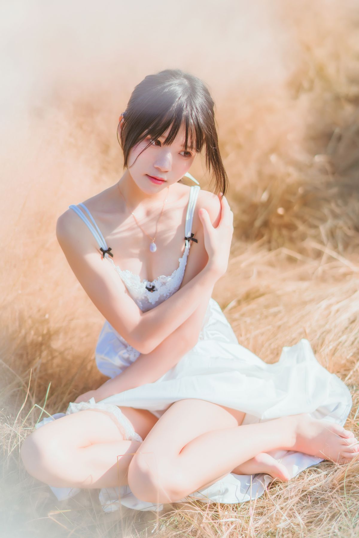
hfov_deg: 27.0
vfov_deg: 39.6
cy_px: 269
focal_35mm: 50
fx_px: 748
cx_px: 180
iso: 50
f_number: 1.4
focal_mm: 50
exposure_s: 1/3200
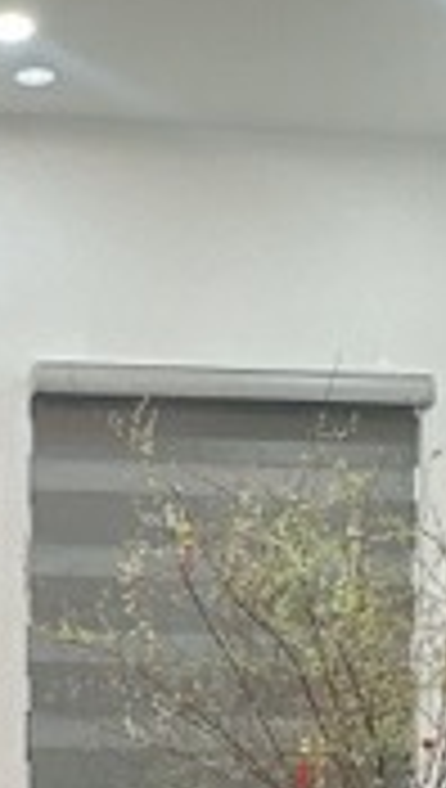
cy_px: 833
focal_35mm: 89
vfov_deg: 22.7
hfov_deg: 13.2
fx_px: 1863
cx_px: -108
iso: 160
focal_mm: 2.22
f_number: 2.2
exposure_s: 1/100
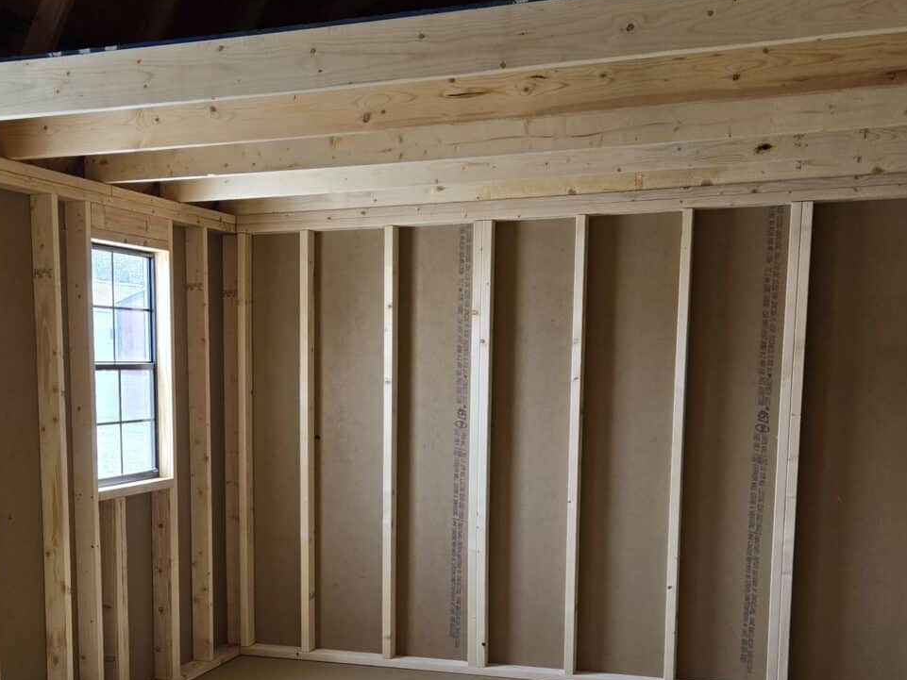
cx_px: 264
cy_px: 533
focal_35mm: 49
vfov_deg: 29.1
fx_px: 1284
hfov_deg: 38.2
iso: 80
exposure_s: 1/180
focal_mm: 5.4
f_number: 1.8
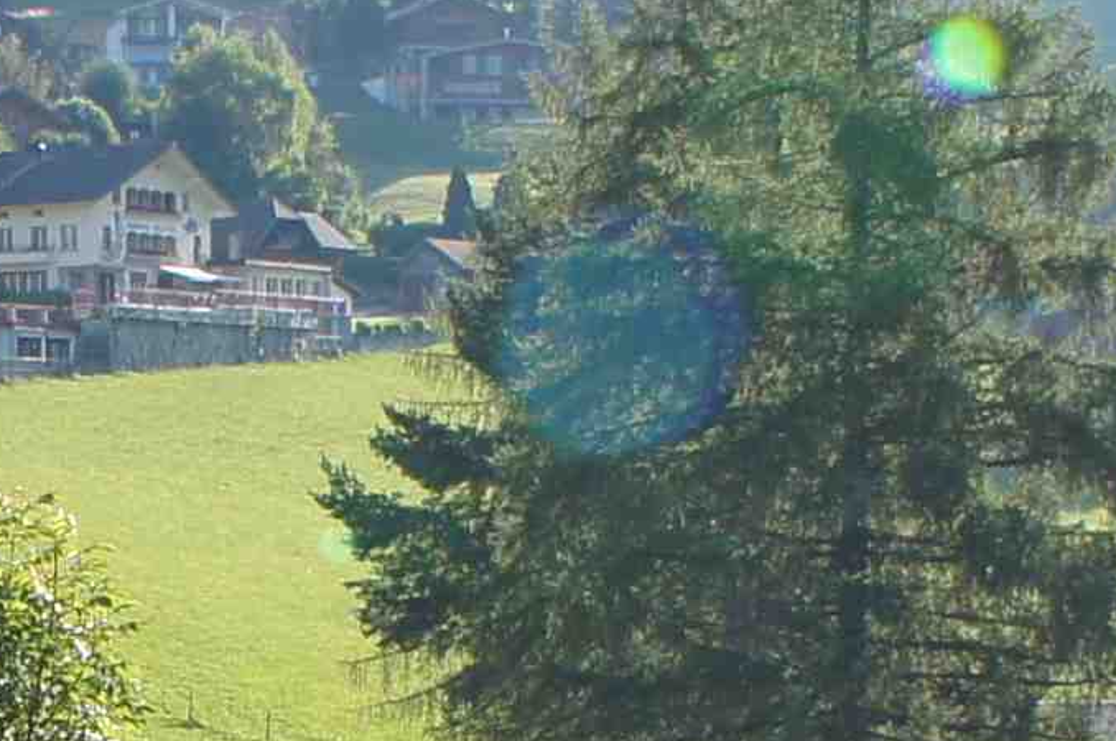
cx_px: -117
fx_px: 5386
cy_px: 968
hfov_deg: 11.6
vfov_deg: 7.8
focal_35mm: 174
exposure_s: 1/320
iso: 200
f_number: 5.6
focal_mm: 16
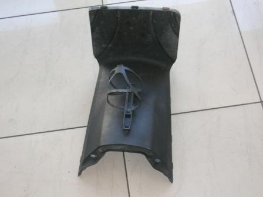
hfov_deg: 35.6
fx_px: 410
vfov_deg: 27.0
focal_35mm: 54
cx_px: 132
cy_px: 98
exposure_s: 1/30
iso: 50
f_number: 3.4
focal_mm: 9.1
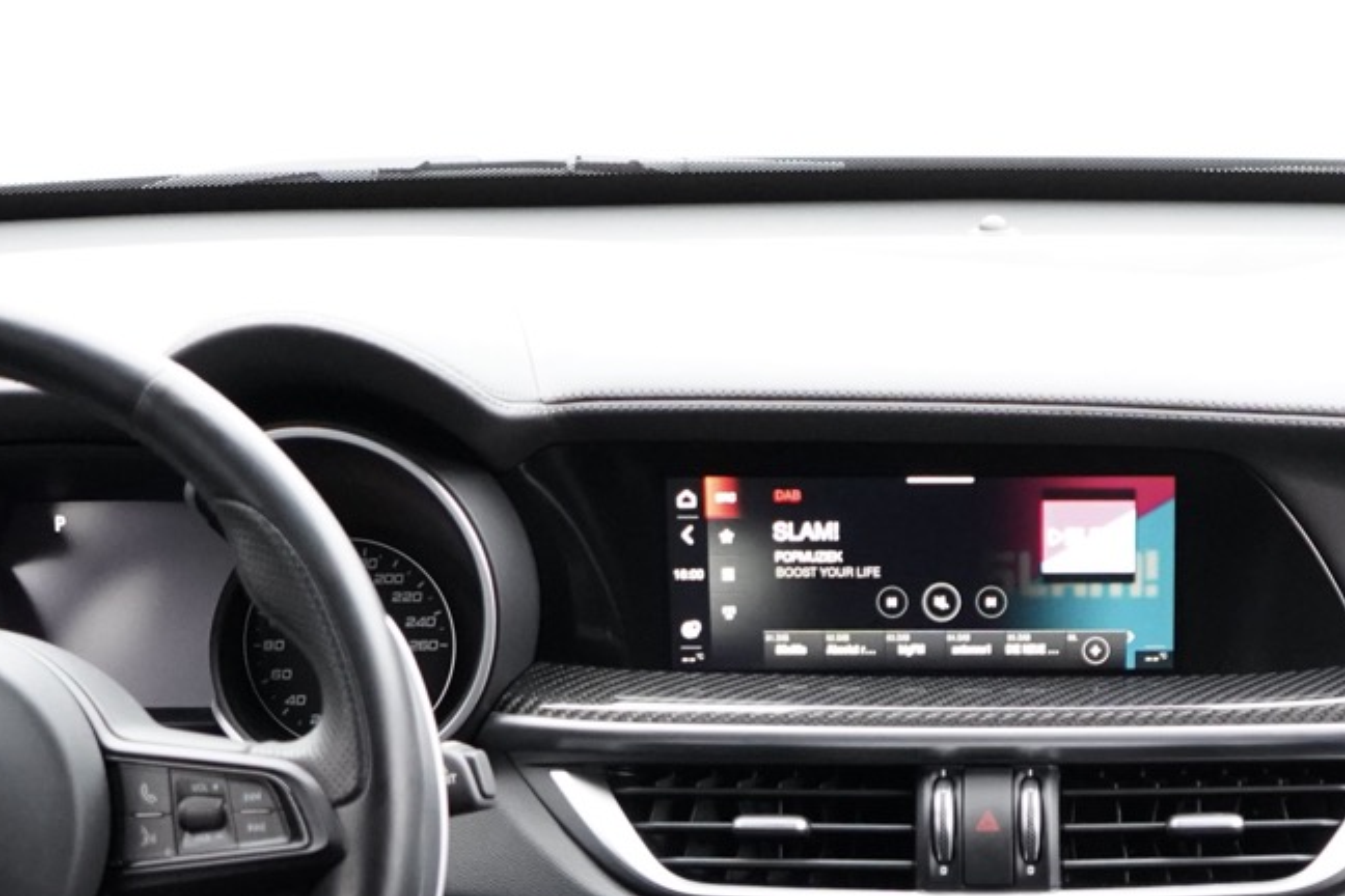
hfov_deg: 24.2
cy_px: 1226
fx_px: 3101
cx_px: 1038
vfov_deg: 15.5
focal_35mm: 83
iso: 5000
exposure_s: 1/160
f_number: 3.5
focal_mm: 28
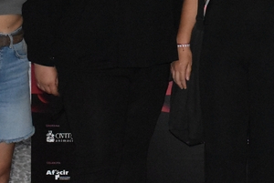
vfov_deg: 10.0
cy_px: -36
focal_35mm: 135
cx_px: 236
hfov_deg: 15.0
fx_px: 1029
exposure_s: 1/60
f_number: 4
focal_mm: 30
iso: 6400
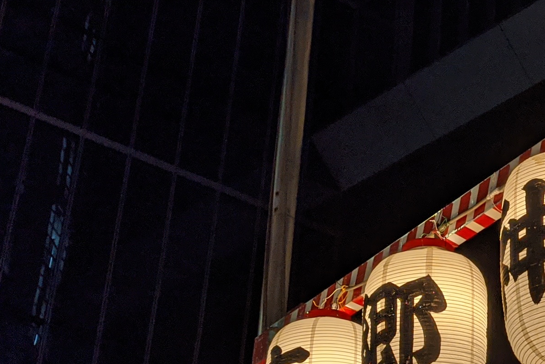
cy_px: 138
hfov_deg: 20.4
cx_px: 604
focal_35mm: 95
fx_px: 1438
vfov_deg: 14.4
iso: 69
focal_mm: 4.38
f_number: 1.73
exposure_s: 1/33.3
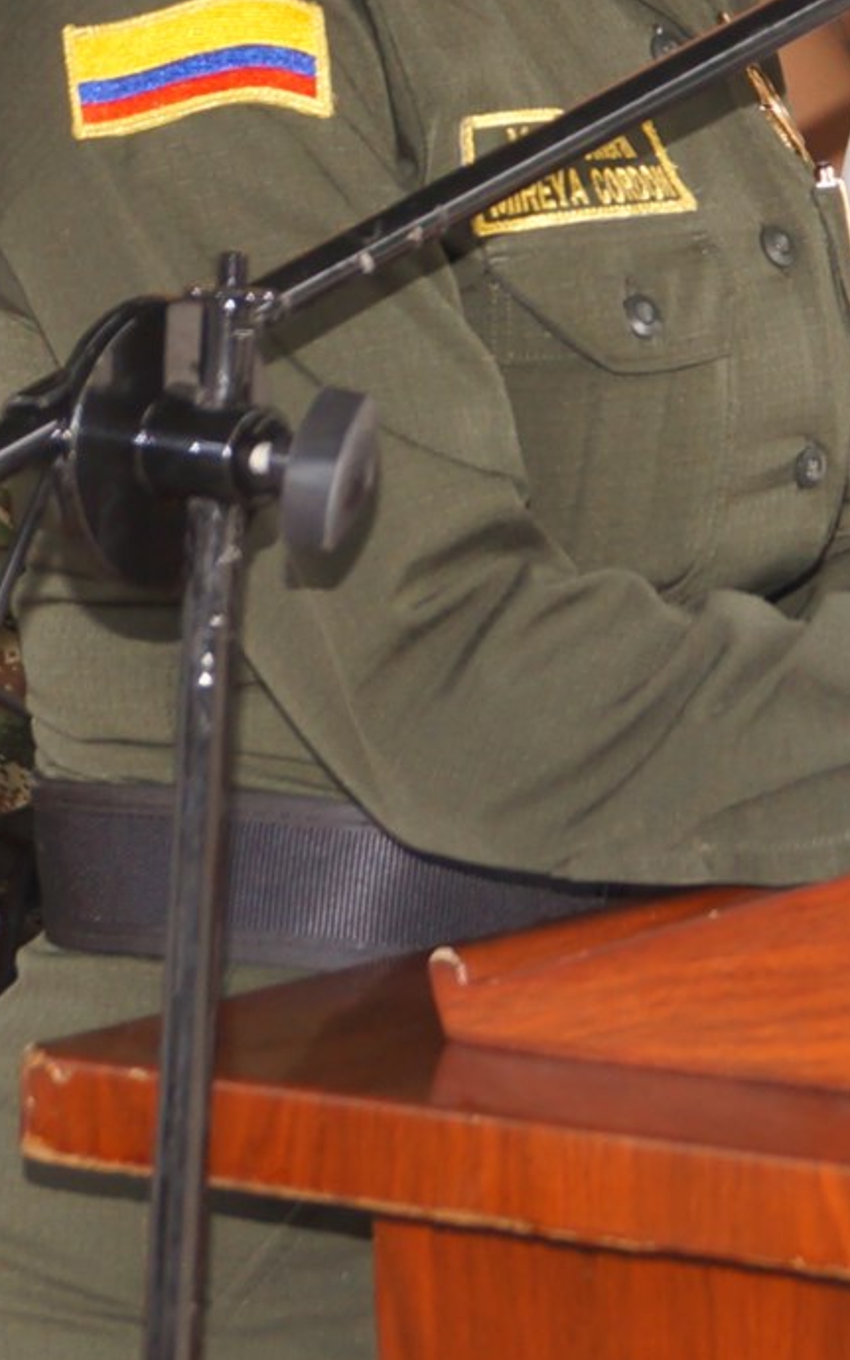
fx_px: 6044
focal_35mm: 163
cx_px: 1199
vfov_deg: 12.7
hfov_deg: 7.9
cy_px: 55
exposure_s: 1/60
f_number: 4.5
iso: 320
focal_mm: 30
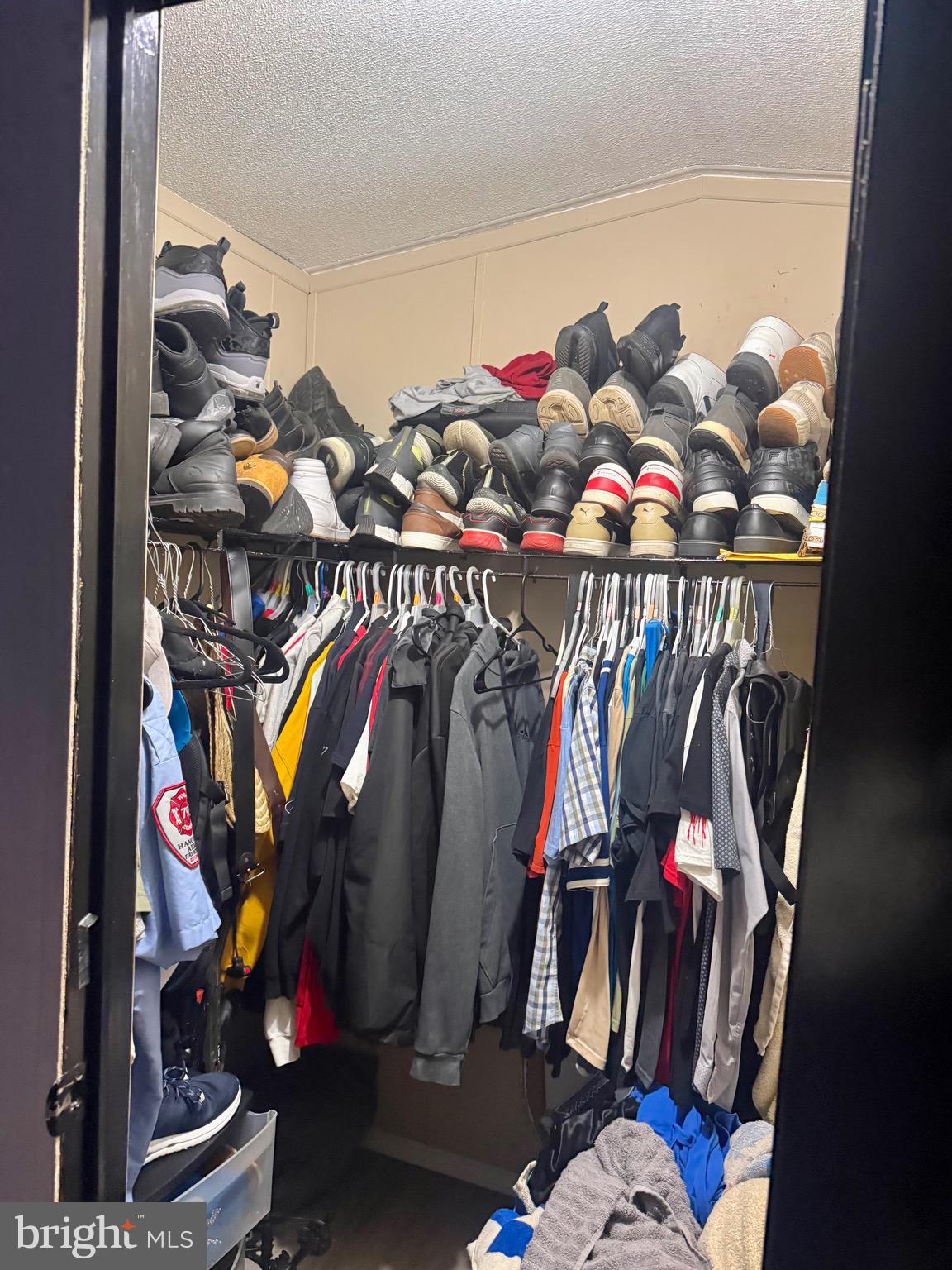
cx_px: 476
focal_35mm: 24
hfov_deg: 56.8
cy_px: 635
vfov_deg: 71.6
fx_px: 880
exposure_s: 1/60
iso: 640
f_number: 1.78
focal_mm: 6.76
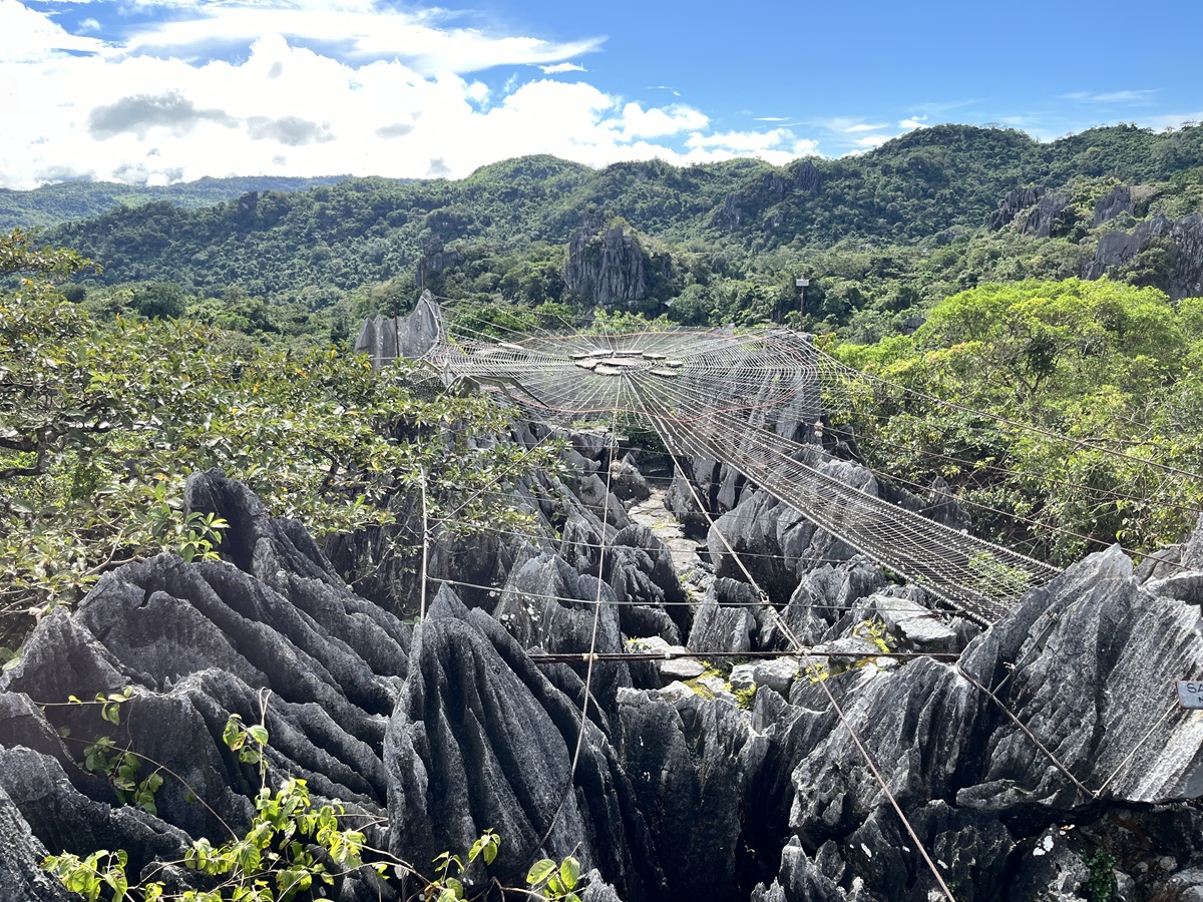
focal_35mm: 26
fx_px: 904
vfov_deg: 53.1
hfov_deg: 67.3
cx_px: 602
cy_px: 451
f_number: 1.6
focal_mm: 5.1
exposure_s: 1/1028
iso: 50
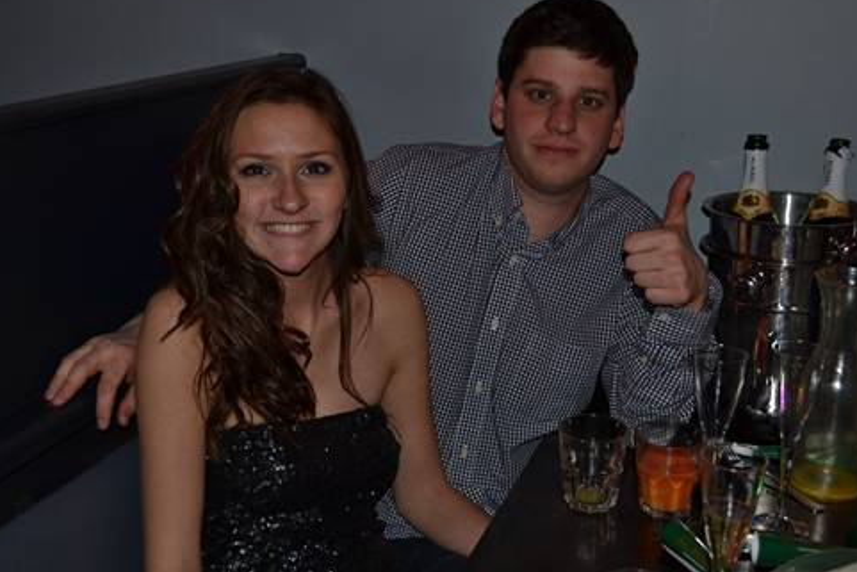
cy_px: 274
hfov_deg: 41.1
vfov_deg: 28.1
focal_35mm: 48
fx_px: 1143
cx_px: 415
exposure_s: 1/4
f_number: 4.5
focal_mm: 28
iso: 200
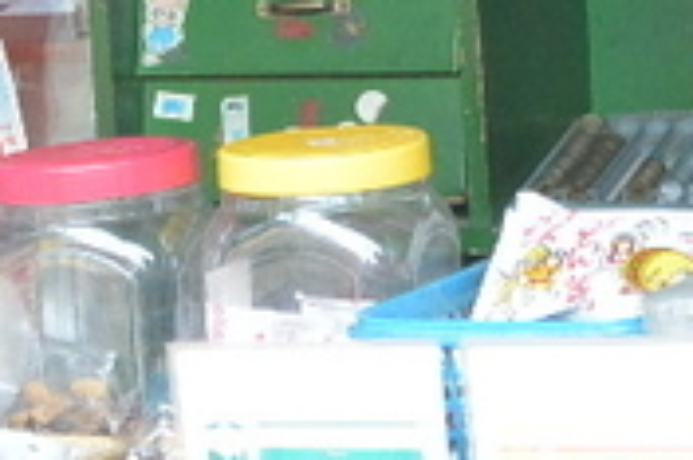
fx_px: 5327
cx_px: 236
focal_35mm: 277
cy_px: -533
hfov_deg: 7.4
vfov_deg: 4.9
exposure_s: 1/80
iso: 800
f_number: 5.3
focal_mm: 22.6
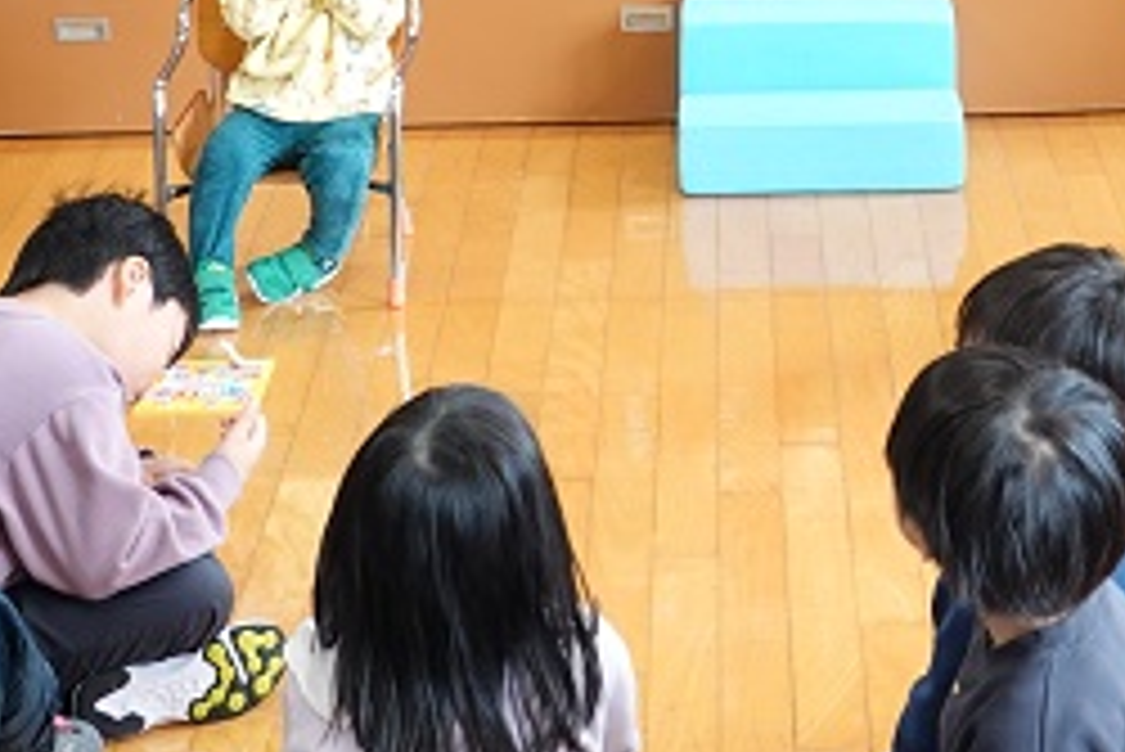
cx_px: 1035
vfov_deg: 11.6
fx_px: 3596
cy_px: -263
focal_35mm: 115
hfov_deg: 17.5
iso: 320
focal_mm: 13.31
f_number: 3.2
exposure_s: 1/40
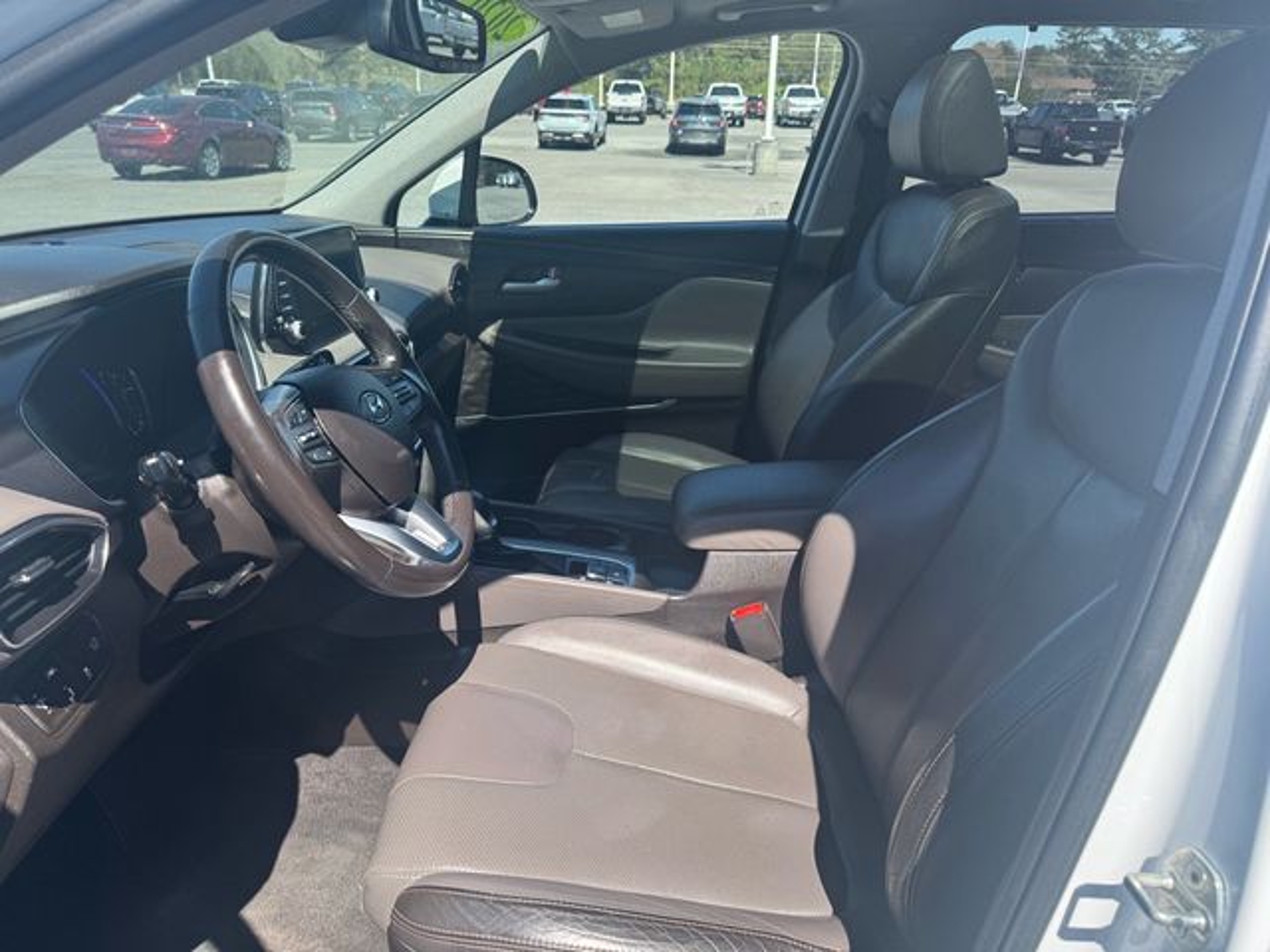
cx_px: 635
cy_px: 476
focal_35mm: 24
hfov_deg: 71.6
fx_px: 881
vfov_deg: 56.8
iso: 80
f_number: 1.78
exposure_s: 1/1193
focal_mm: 6.76
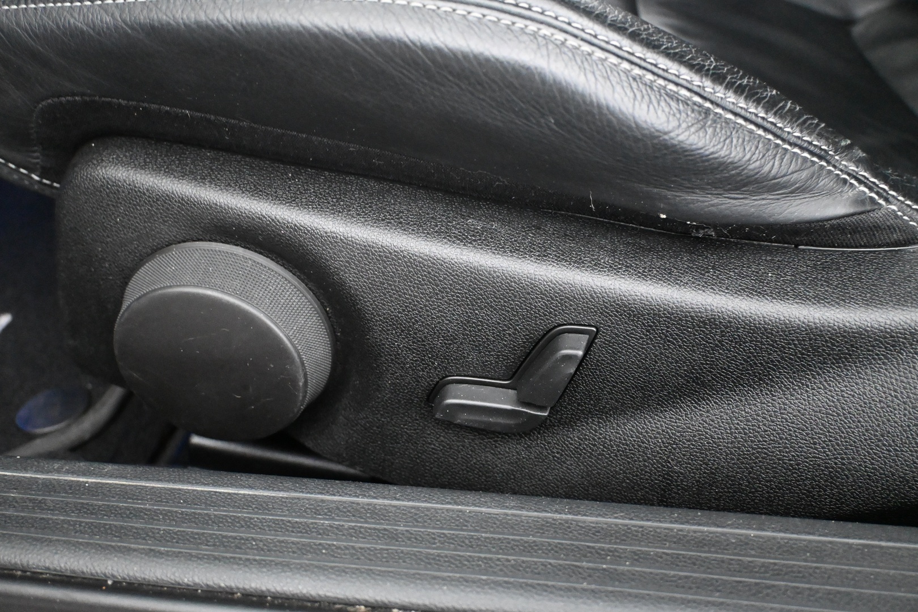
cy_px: 306
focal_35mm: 32
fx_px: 822
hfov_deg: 58.3
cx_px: 459
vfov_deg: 40.8
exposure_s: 1/30
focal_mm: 21.5
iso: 8000
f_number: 4
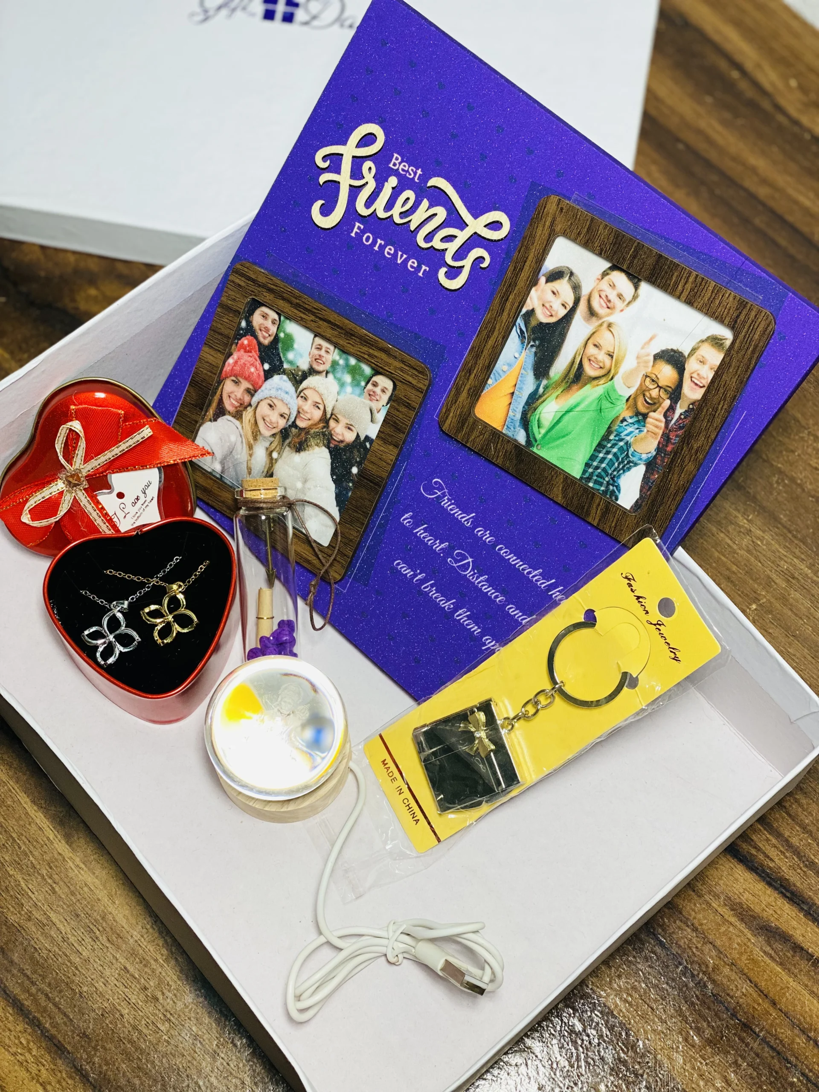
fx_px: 1640
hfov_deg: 28.0
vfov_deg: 36.8
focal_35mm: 52
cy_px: 546
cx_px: 410
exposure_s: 1/100
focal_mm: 6
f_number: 2
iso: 50
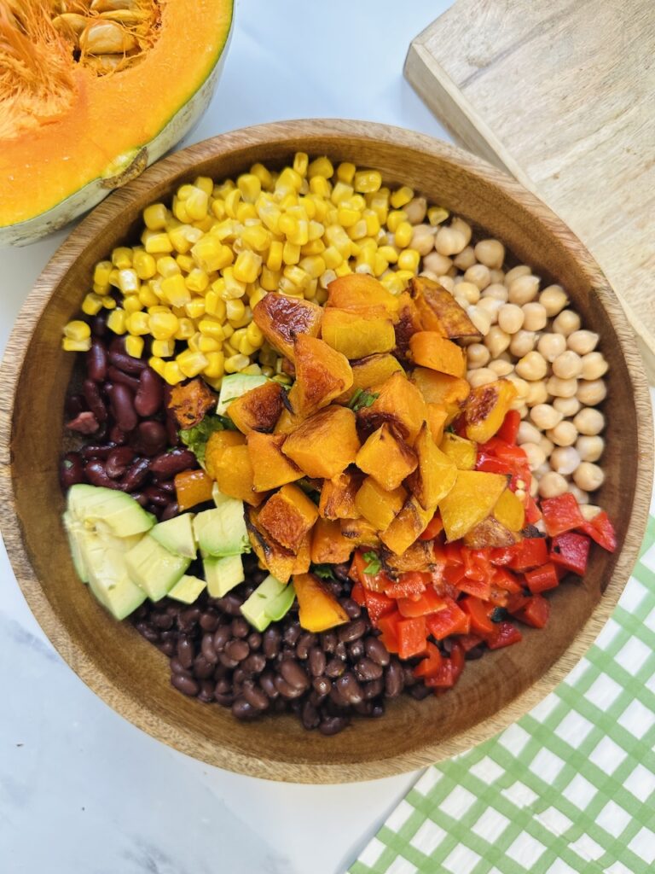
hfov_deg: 56.8
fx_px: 606
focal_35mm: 24
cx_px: 328
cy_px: 437
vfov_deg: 71.6
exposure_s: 1/64
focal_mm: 6.86
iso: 250
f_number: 1.78
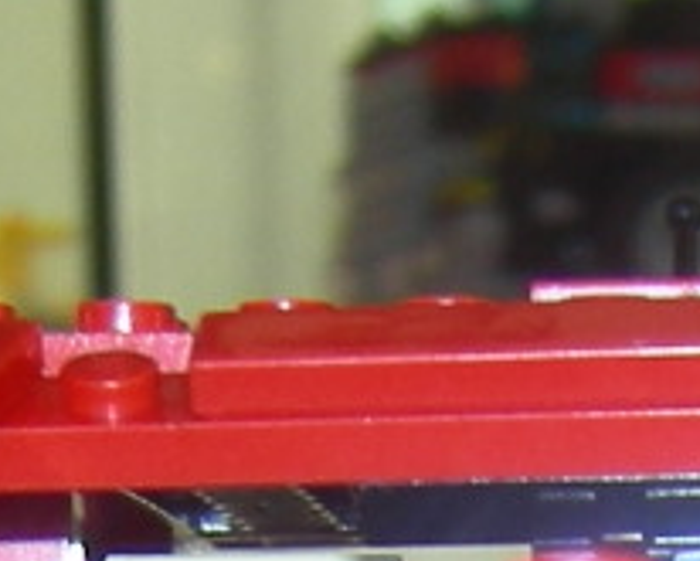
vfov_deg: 5.4
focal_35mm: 273
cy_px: 1537
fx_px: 5659
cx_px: 734
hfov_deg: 7.0
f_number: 2.7
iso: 64
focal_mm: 7.5
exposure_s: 1/60.1
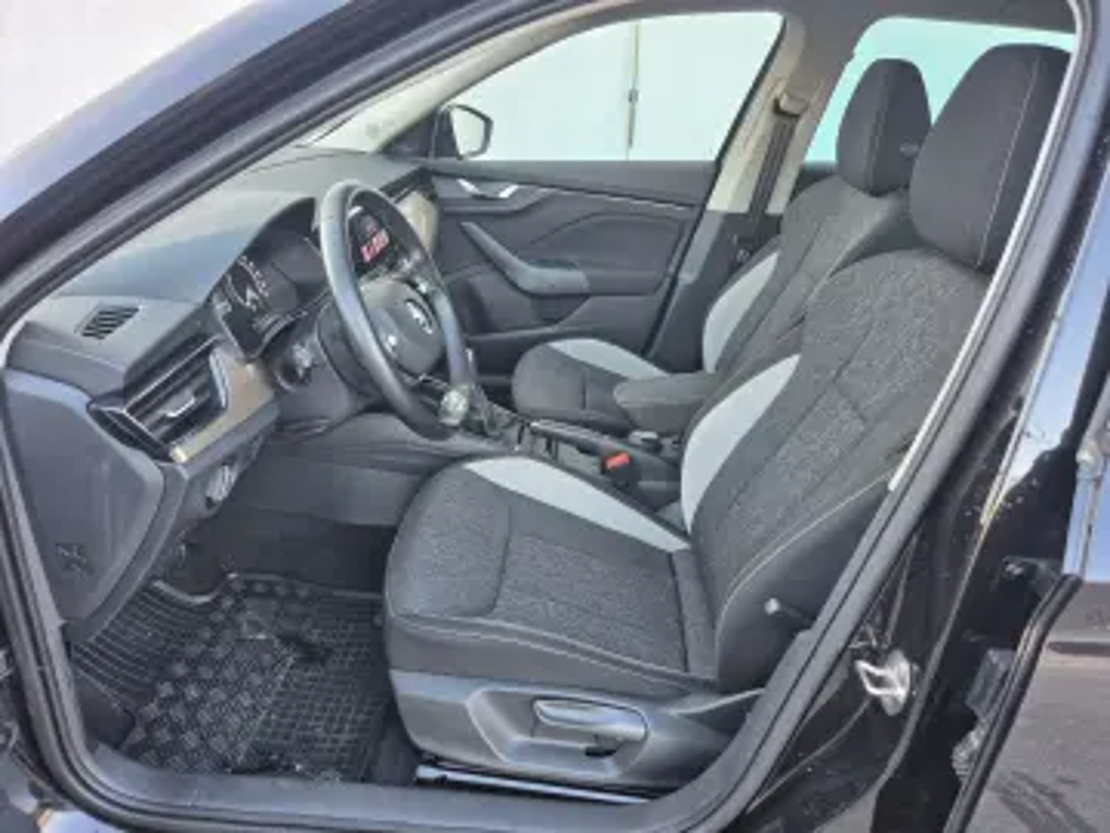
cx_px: 555
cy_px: 416
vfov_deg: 58.9
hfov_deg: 73.9
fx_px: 738
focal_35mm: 23
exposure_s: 1/100
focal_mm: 5.4
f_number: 1.8
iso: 125
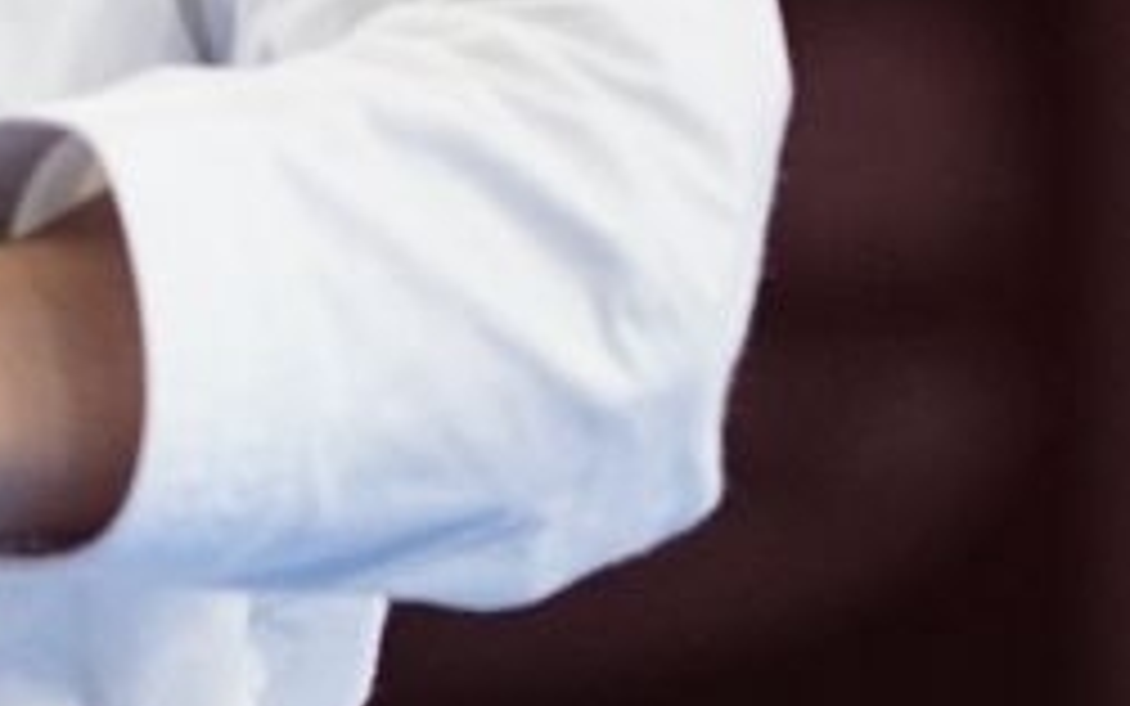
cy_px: -193
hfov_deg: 1.0
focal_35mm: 2195
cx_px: 518
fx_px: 67613
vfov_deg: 0.6
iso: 640
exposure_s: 1/250
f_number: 3.2
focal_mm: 200
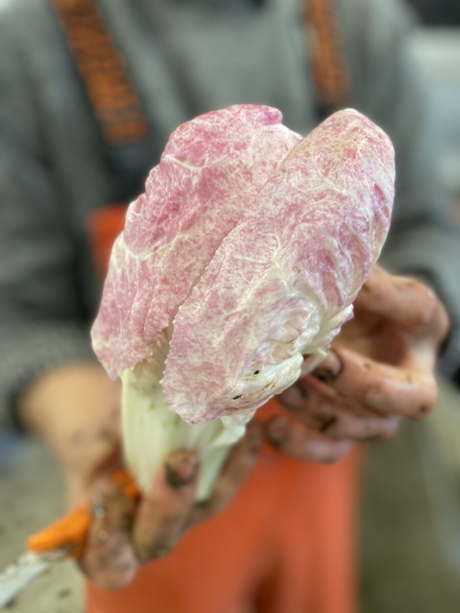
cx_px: 230
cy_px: 306
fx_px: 461
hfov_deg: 53.1
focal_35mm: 26
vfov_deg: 67.3
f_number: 1.8
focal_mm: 4.25
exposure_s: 1/60
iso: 160
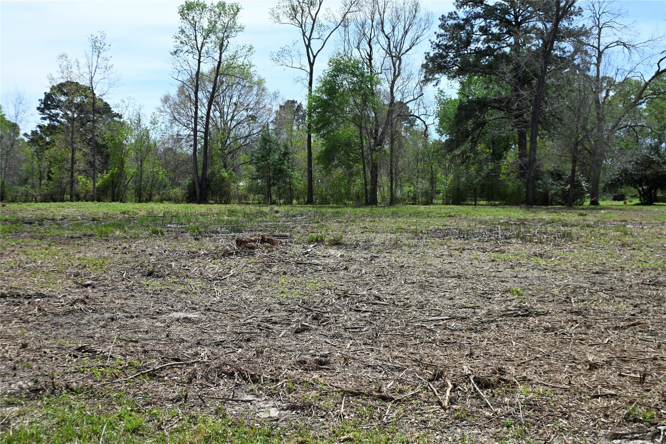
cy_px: 222
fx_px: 721
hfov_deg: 49.6
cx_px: 333
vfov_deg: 34.2
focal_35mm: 39
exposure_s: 1/250
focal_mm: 26
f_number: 8
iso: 100
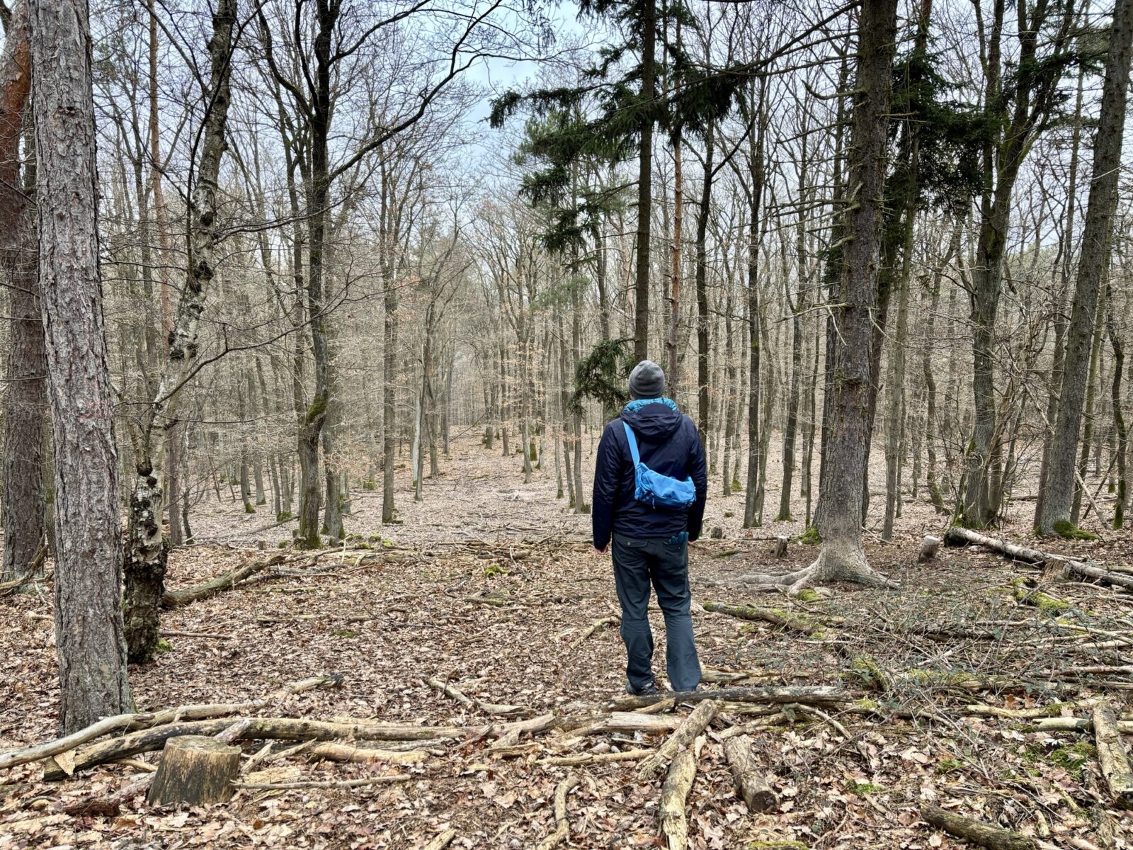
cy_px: 425
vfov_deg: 53.1
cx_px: 566
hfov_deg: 67.3
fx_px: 851
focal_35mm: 26
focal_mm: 5.96
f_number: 1.6
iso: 125
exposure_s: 1/121
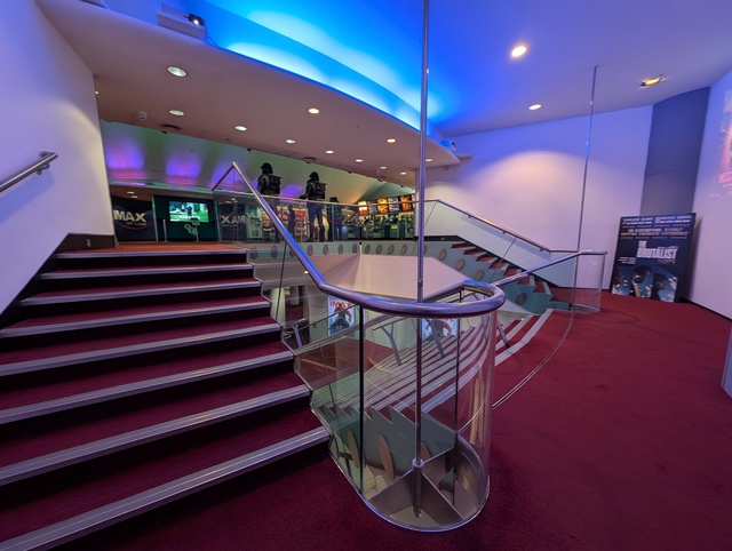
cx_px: 366
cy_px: 276
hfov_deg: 110.5
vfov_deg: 94.6
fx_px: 254
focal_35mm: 12
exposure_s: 1/50
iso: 133
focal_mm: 2.23
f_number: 1.95
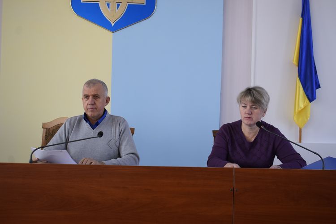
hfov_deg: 41.1
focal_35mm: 48
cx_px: 168
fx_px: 448
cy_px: 112
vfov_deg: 28.1
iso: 400
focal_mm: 32
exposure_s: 1/125
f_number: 5.6
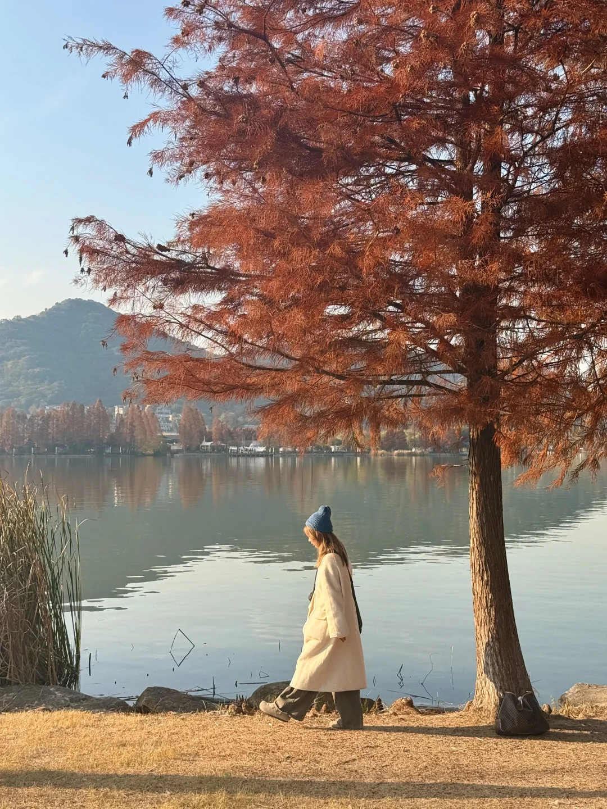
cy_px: 404
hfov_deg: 30.3
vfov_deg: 39.7
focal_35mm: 48
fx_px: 1122
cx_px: 304
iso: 64
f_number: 1.78
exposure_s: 1/1980
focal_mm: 6.76
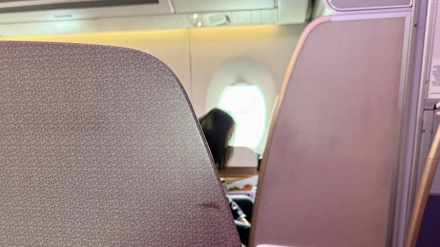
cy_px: 214
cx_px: 156
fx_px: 467
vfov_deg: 28.7
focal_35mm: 40
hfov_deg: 49.8
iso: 320
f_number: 1.78
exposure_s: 1/54
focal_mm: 6.76
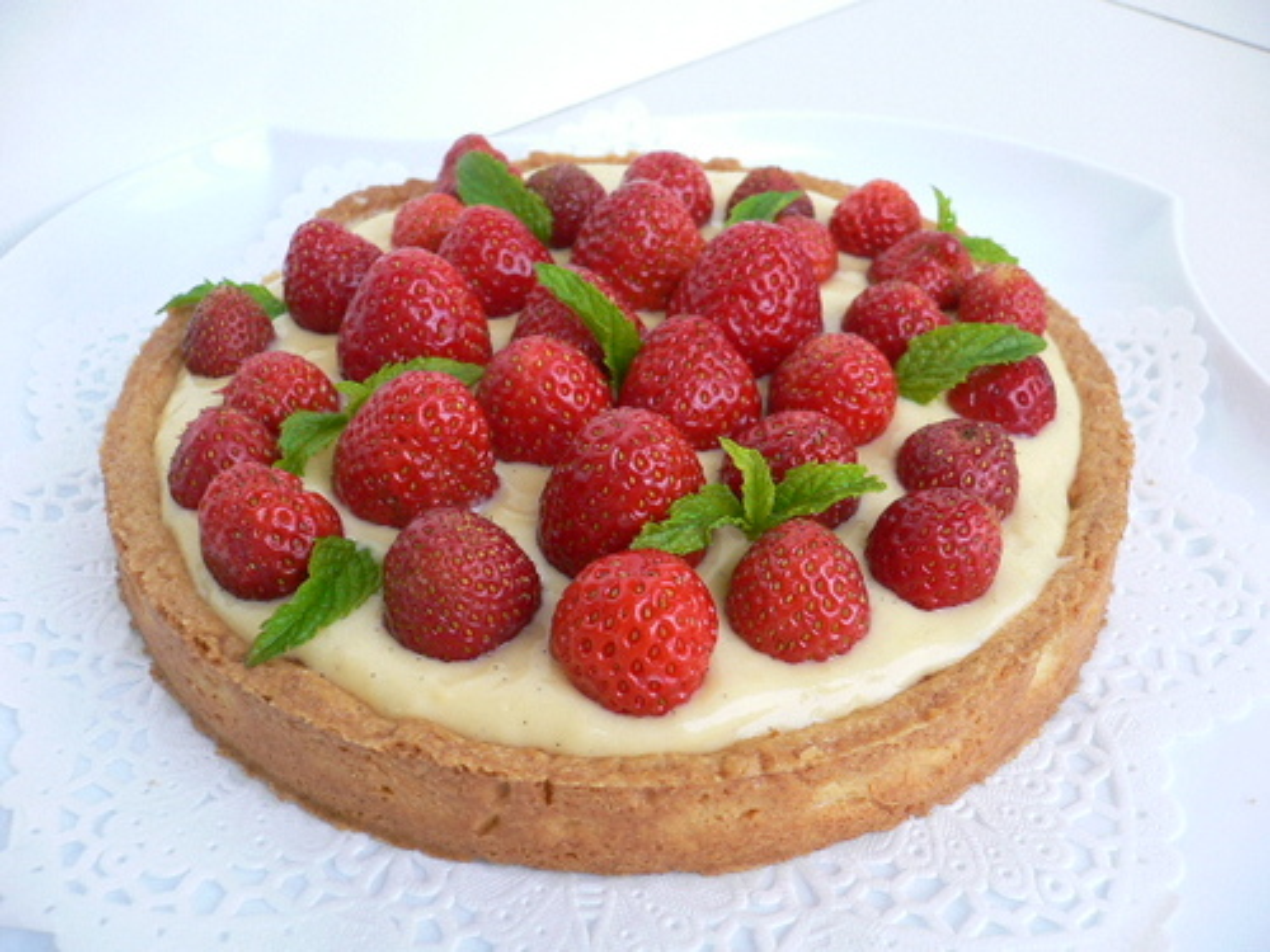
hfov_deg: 52.6
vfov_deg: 40.7
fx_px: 1284
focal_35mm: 35
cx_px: 635
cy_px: 476
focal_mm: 5.8
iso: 100
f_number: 2.8
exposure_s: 1/15
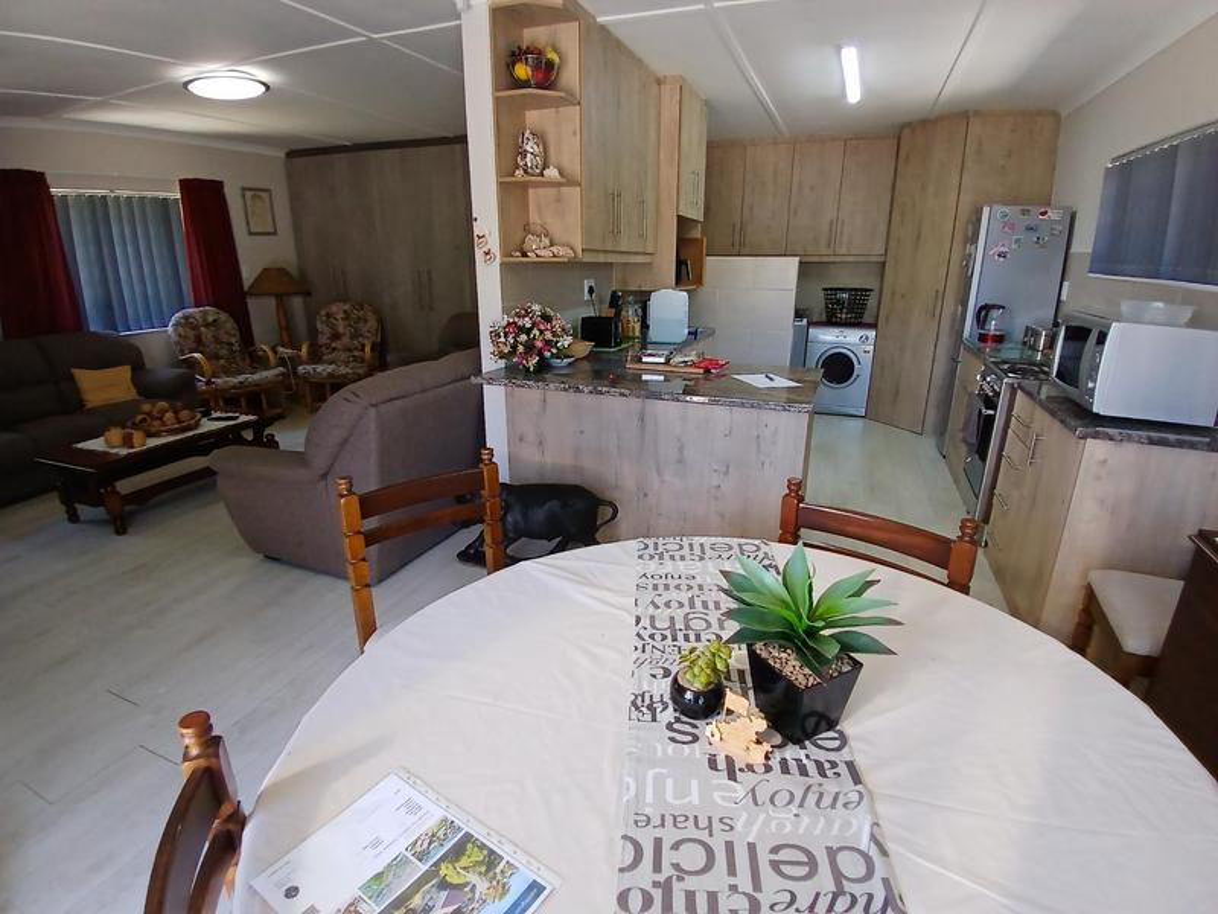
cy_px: 457
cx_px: 609
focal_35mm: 17
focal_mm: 1.4
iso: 80
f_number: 2.2
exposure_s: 1/40
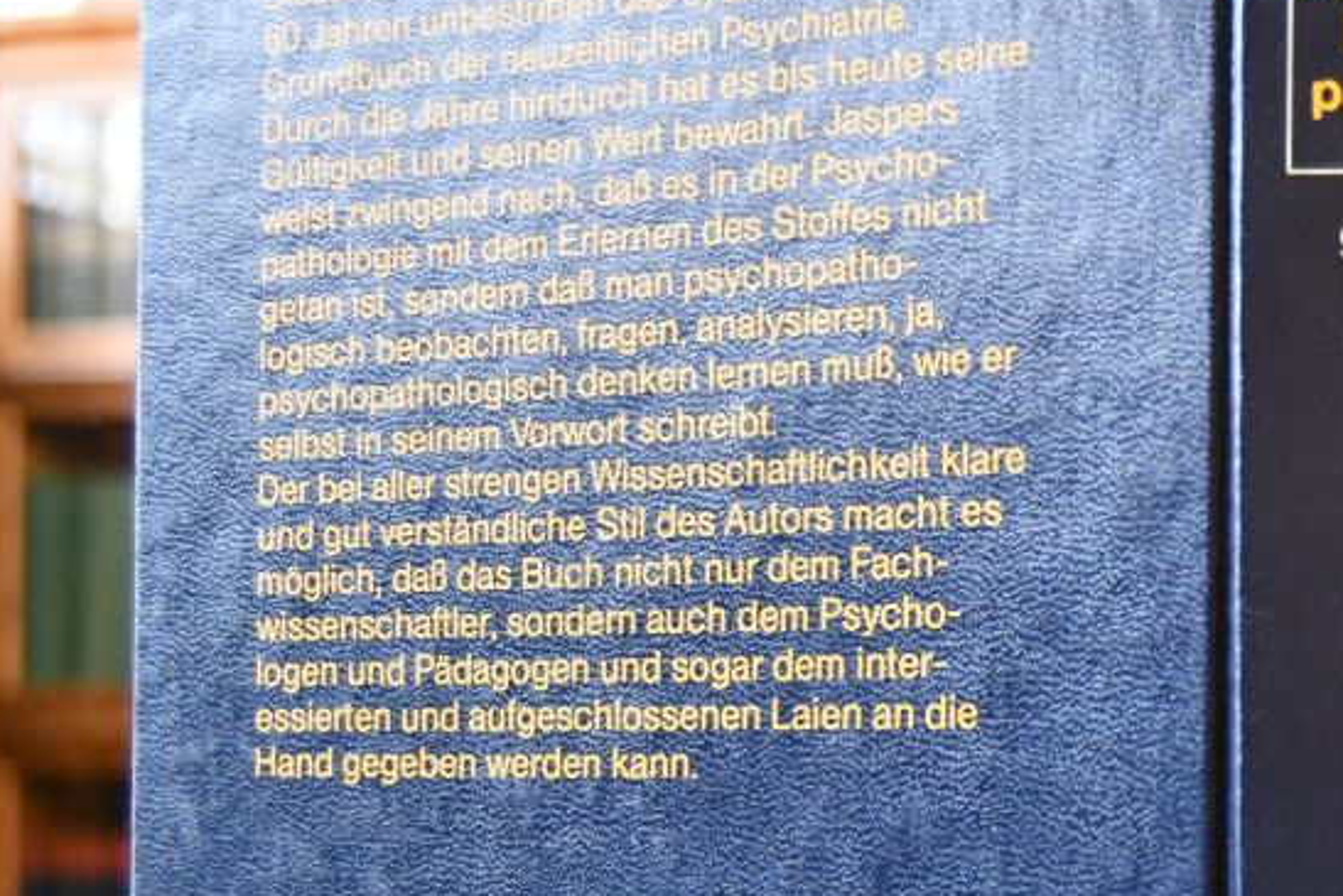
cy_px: 833
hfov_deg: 22.4
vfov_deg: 15.5
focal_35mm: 87
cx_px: 1382
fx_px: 3246
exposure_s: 1/100
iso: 3200
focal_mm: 23
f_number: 3.8
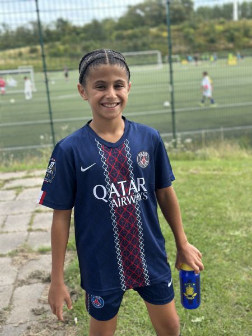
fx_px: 466
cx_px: 126
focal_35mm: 48
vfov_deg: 39.7
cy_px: 168
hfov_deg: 30.3
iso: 80
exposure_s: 1/919
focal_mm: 6.86
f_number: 1.78
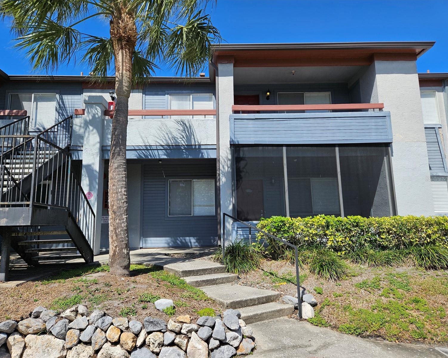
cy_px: 179
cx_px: 215
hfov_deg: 70.3
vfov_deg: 58.8
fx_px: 318
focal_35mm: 24
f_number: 1.8
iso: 25
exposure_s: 1/1814
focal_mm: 5.4
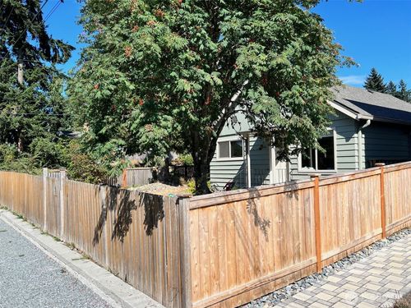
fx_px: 309
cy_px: 154
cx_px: 206
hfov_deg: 67.3
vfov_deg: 53.1
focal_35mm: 26
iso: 50
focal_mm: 5.7
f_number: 1.5
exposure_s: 1/3460
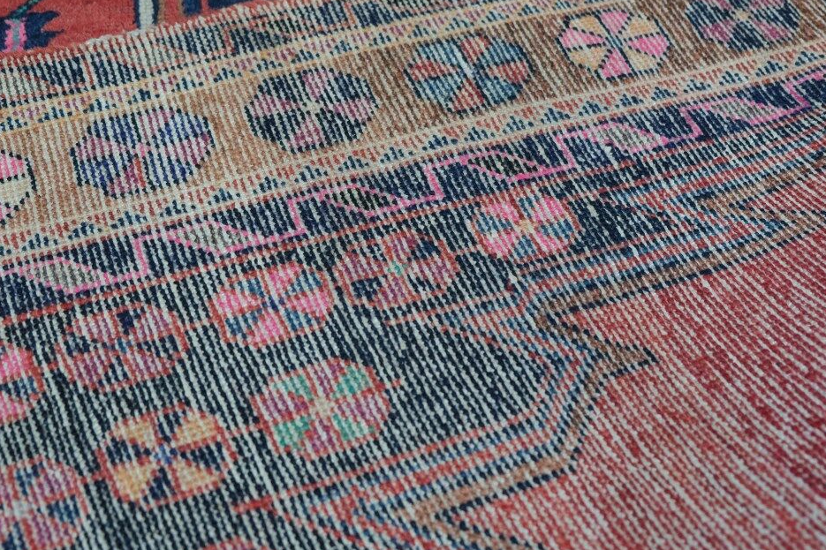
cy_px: 229
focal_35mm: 49
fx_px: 1124
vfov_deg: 27.5
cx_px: 369
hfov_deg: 40.3
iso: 500
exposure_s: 1/34
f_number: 3.2
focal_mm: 24.3
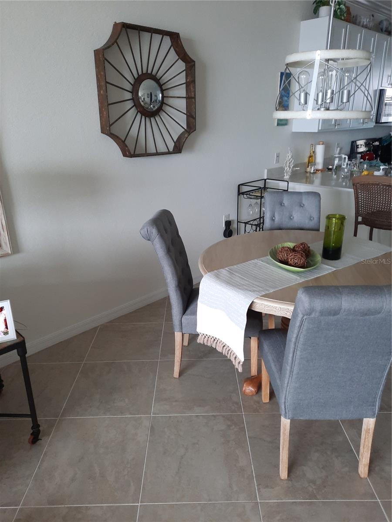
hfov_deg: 54.9
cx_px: 196
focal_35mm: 25
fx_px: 377
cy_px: 261
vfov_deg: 69.4
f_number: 2
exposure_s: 1/60
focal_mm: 4.6
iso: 200
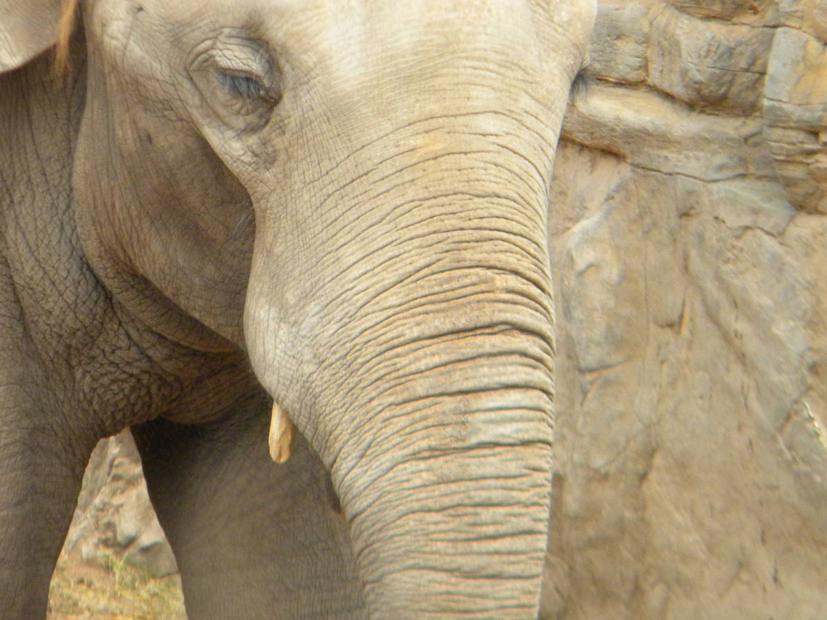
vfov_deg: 3.9
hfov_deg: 5.2
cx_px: 323
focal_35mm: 378
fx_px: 9032
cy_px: 234
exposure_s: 1/500
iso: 340
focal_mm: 50.4
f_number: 5.4
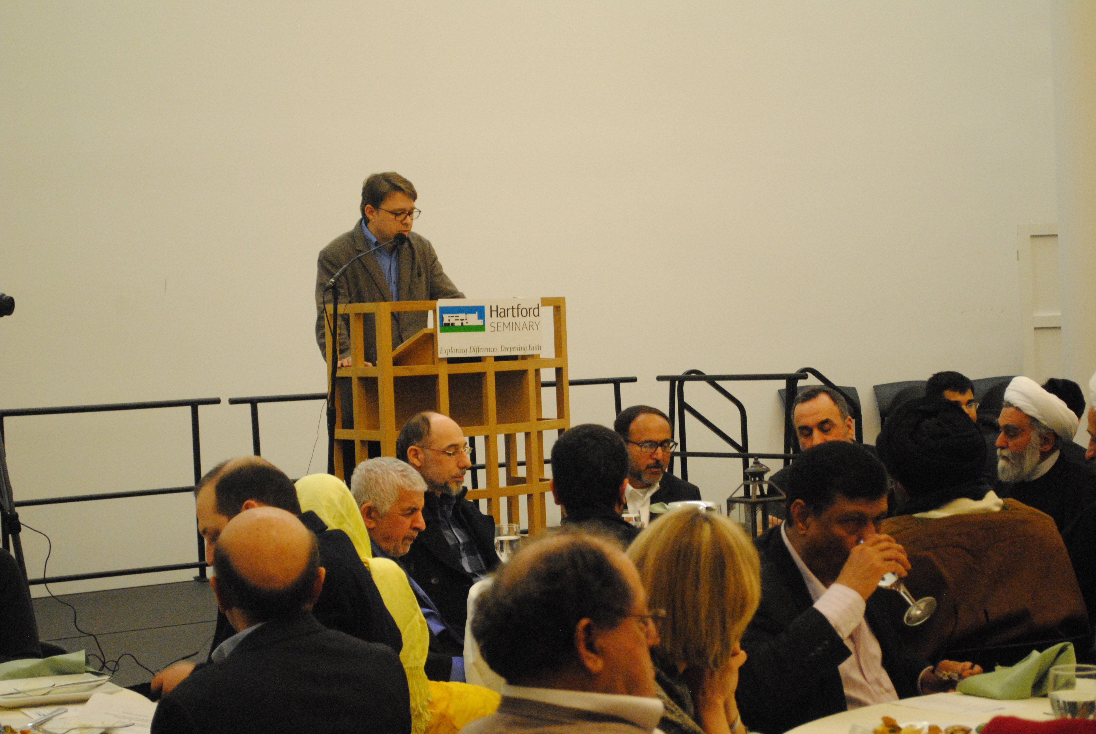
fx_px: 2195
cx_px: 548
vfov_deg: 19.0
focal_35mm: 72
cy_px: 367
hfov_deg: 28.0
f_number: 5.3
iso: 1600
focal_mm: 48
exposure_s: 1/30
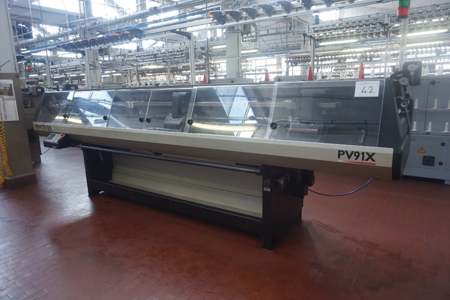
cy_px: 150
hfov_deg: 73.7
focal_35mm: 24
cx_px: 225
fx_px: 300
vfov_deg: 53.1
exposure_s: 1/60
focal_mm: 16
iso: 400
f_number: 4
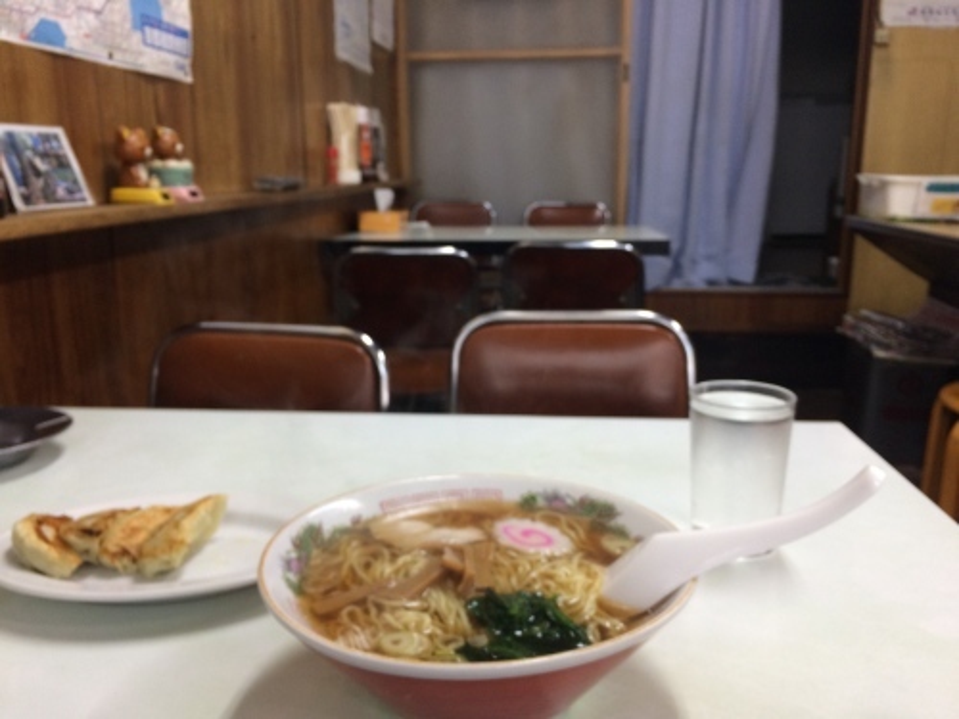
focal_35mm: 29
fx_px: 803
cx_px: 480
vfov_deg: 48.2
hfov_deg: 61.7
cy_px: 360
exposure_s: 1/33
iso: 80
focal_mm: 4.15
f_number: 2.2
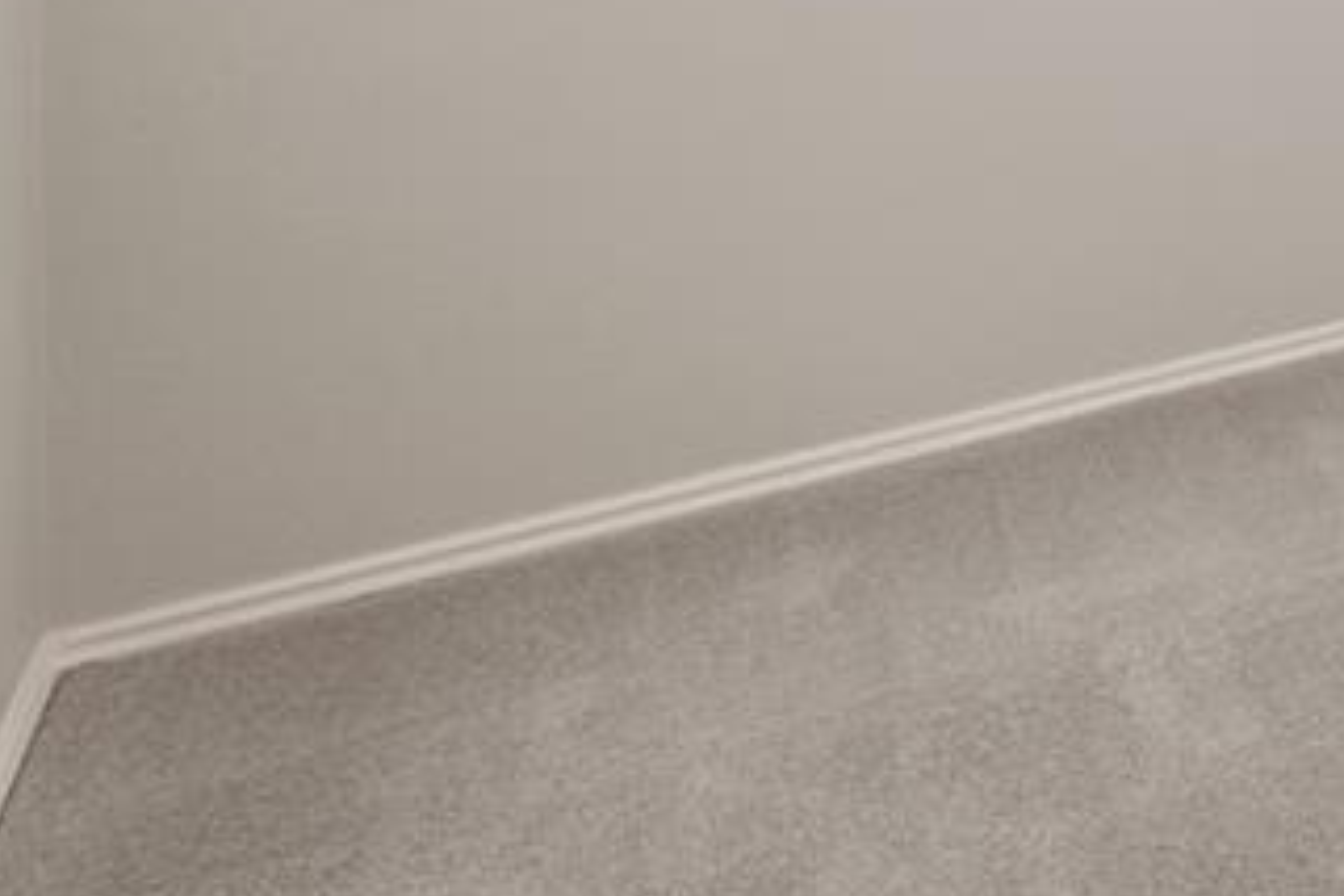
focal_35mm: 51
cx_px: 2056
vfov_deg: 22.6
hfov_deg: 26.7
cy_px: -371
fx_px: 1904
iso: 400
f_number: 8
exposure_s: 1/13
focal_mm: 16
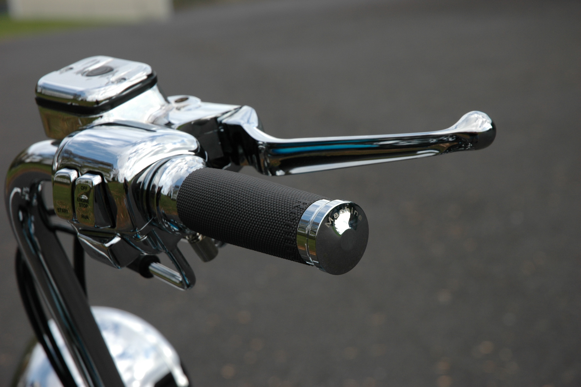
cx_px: 290
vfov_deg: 13.0
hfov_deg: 19.5
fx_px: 1693
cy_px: 194
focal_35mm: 105
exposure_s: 1/250
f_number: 8
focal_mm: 70
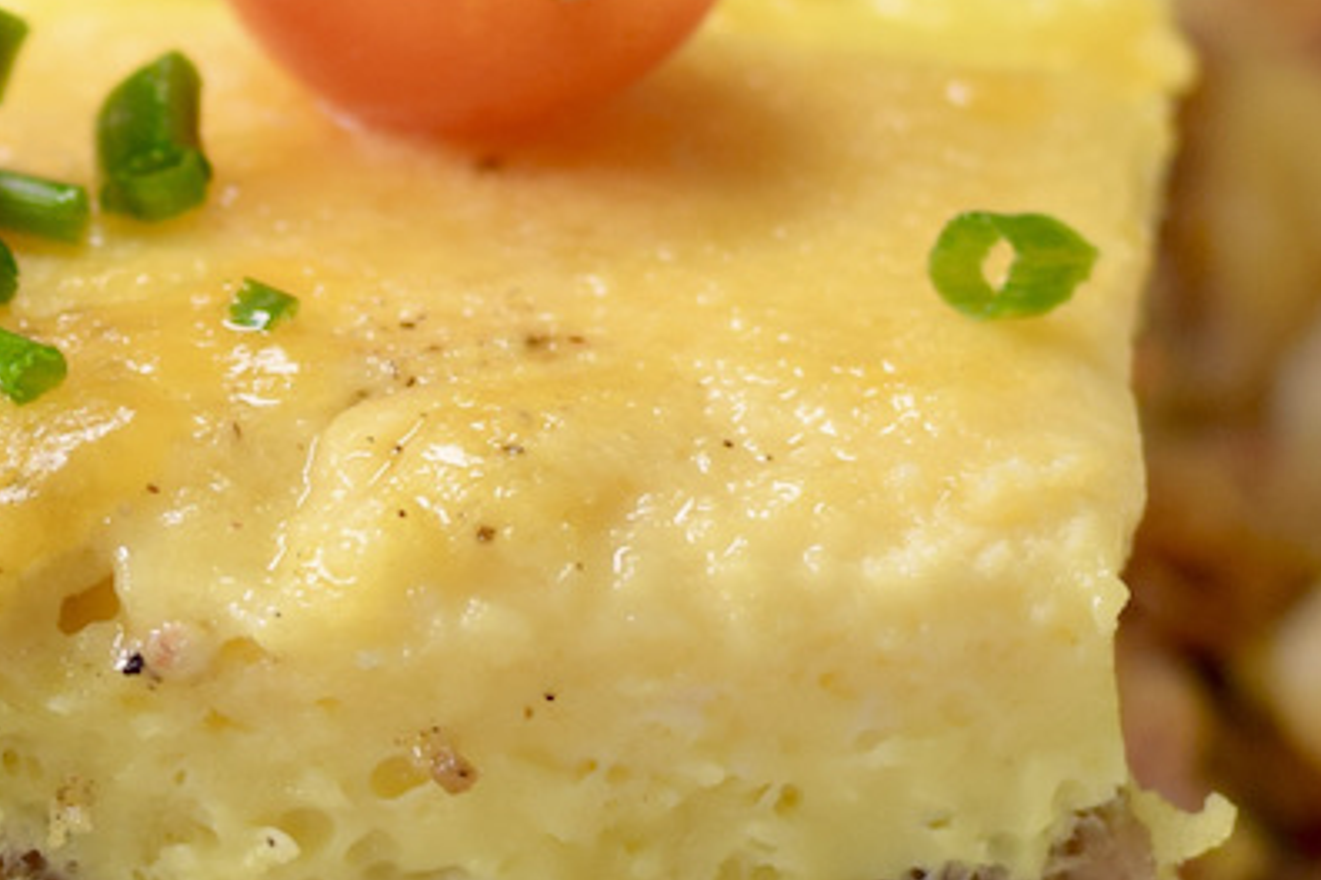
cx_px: -224
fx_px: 12512
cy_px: 567
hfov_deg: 6.0
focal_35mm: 341
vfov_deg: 4.0
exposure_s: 1/60
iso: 200
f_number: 4.5
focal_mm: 50
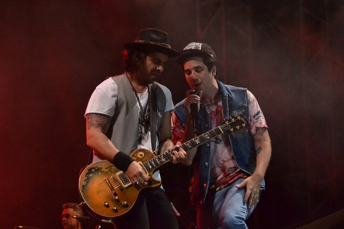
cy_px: 114
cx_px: 172
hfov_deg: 24.6
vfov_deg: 16.6
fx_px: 788
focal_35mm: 82
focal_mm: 55
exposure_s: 1/250
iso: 3200
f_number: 4.5
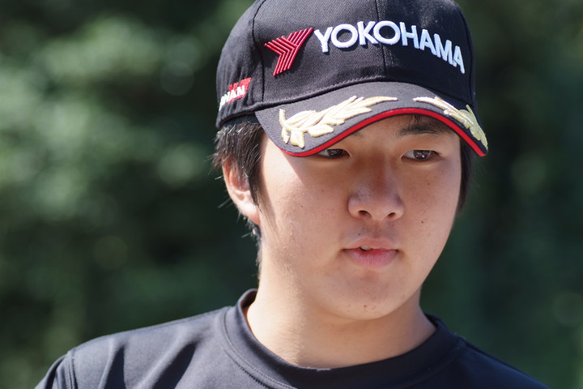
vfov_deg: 10.2
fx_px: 2186
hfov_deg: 15.2
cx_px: 292
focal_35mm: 135
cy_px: 194
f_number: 4
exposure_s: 1/250
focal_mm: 90
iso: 100
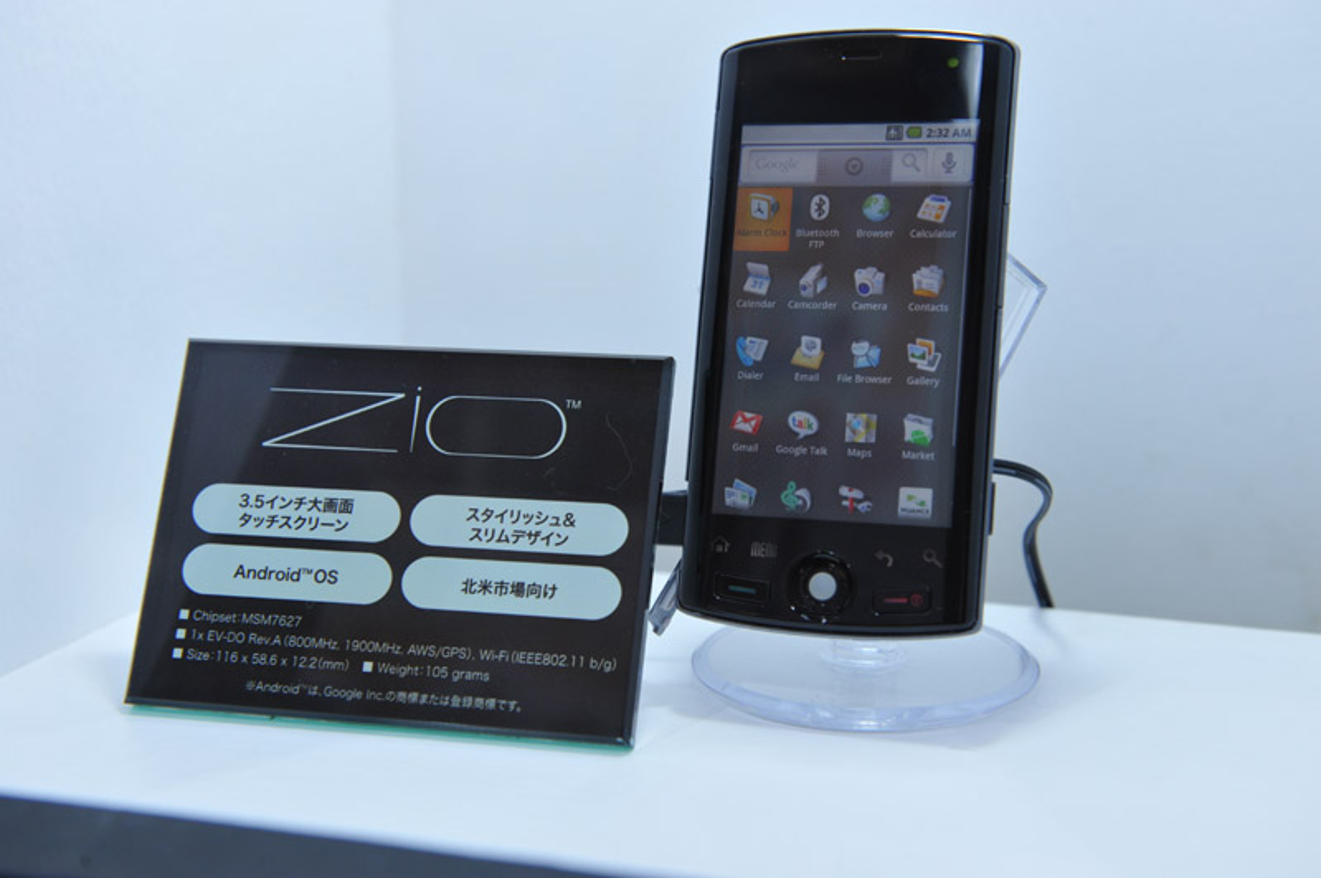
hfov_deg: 36.3
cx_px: 660
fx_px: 2016
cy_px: 439
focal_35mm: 55
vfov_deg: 24.6
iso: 1000
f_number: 6.3
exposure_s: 1/125
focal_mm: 55
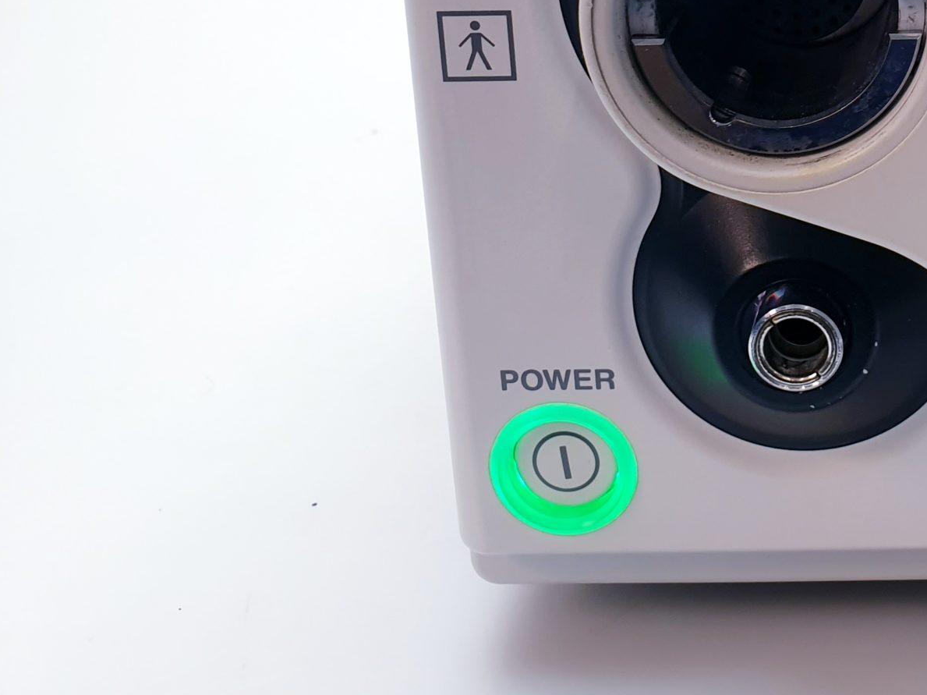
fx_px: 1499
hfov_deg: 31.0
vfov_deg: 24.5
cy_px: -53
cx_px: 994
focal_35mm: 56
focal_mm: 4.3
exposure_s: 1/50
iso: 80
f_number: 2.4
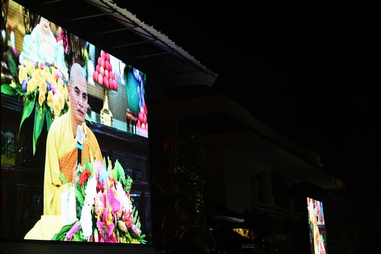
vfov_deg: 19.4
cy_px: 127
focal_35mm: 70
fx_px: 740
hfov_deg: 28.9
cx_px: 190
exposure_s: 1/160
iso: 800
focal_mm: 70
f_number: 4.5
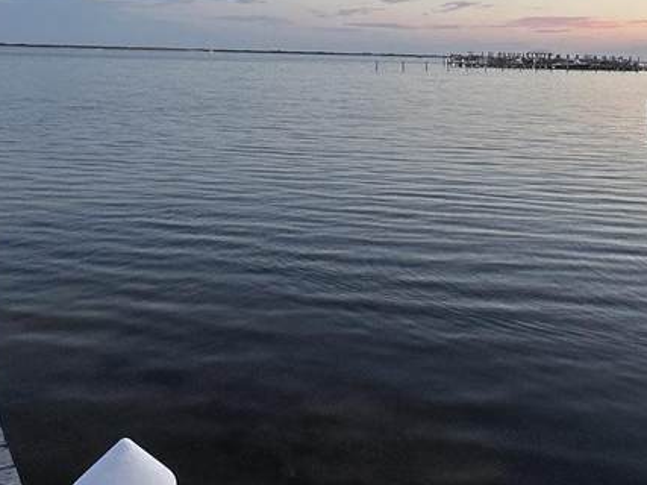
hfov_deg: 44.8
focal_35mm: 42
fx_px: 785
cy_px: 52
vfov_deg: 32.7
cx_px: 349
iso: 200
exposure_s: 1/99
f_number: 2.2
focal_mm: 2.22
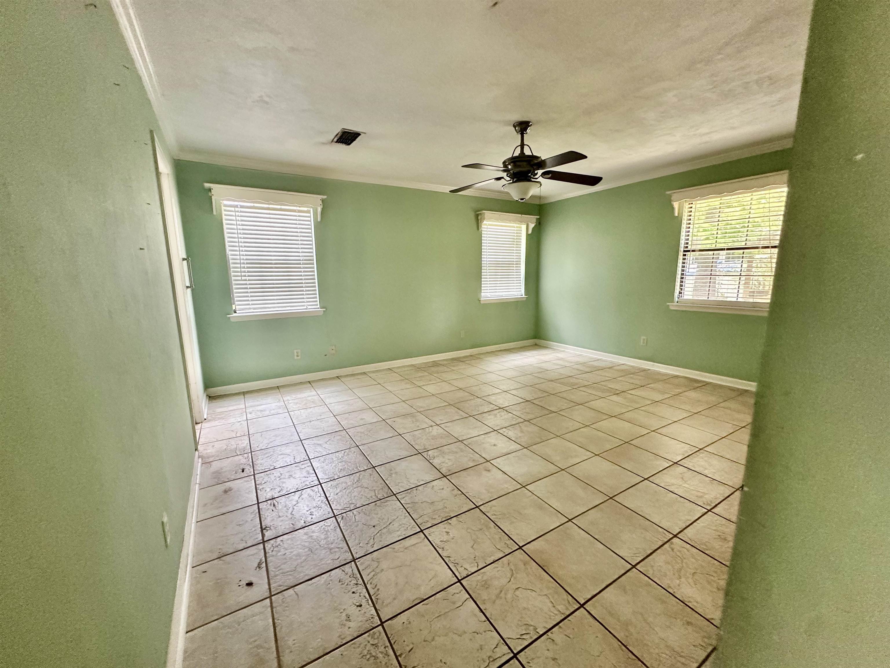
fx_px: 360
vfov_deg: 85.7
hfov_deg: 102.1
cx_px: 445
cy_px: 334
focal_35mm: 14
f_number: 2.2
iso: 400
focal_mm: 2.22
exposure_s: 1/60
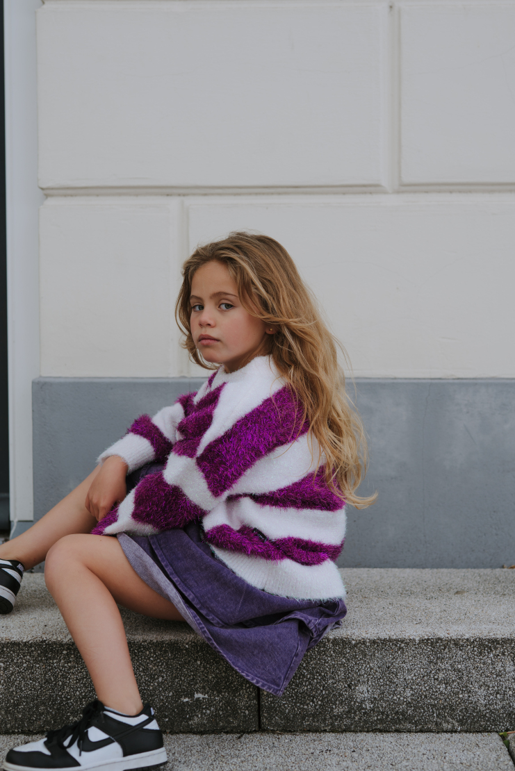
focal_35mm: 54
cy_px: 363
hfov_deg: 25.1
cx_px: 273
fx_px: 1158
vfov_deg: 36.8
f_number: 3.2
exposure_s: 1/320
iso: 100
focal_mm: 50
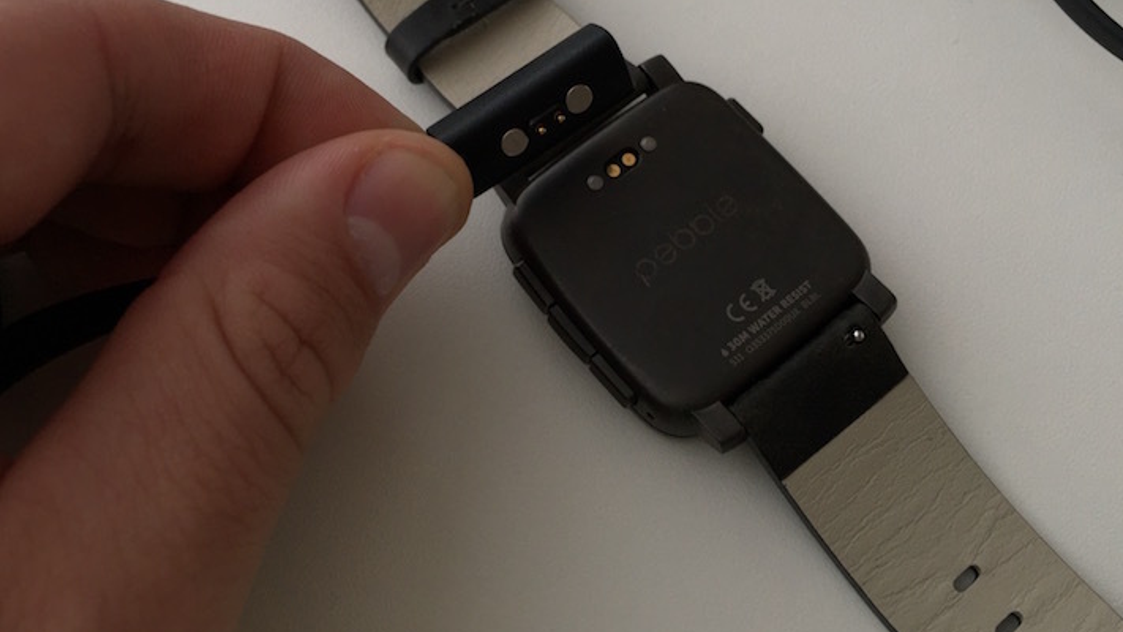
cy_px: 246
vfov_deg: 36.5
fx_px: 953
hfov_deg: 61.0
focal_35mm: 32
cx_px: 556
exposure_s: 1/100
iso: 50
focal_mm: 4.15
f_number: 2.2
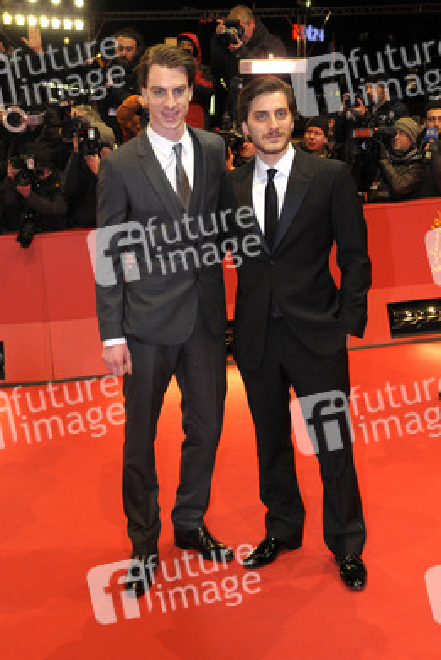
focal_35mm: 43
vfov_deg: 45.4
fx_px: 789
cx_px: 224
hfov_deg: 31.2
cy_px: 331
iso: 1000
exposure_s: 1/160
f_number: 6.3
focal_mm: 28
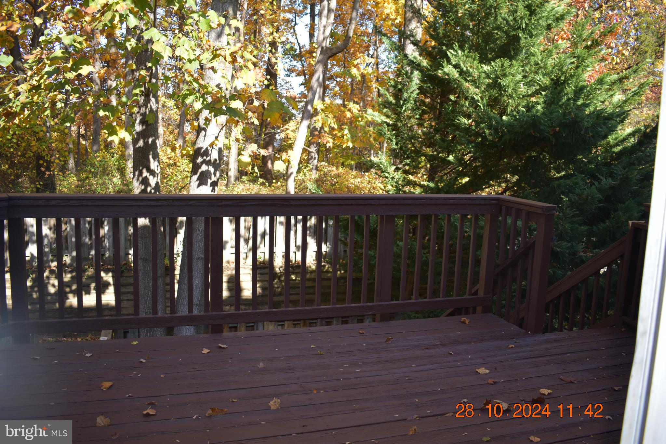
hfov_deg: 61.9
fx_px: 555
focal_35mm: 30
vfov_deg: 43.6
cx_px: 333
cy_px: 222
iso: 100
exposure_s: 1/160
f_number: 3.5
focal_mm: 20
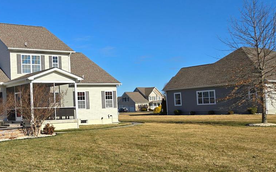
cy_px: 100
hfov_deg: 40.4
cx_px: 30
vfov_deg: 28.0
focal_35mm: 46
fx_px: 346
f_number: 1.8
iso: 25
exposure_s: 1/2391
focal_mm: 5.4
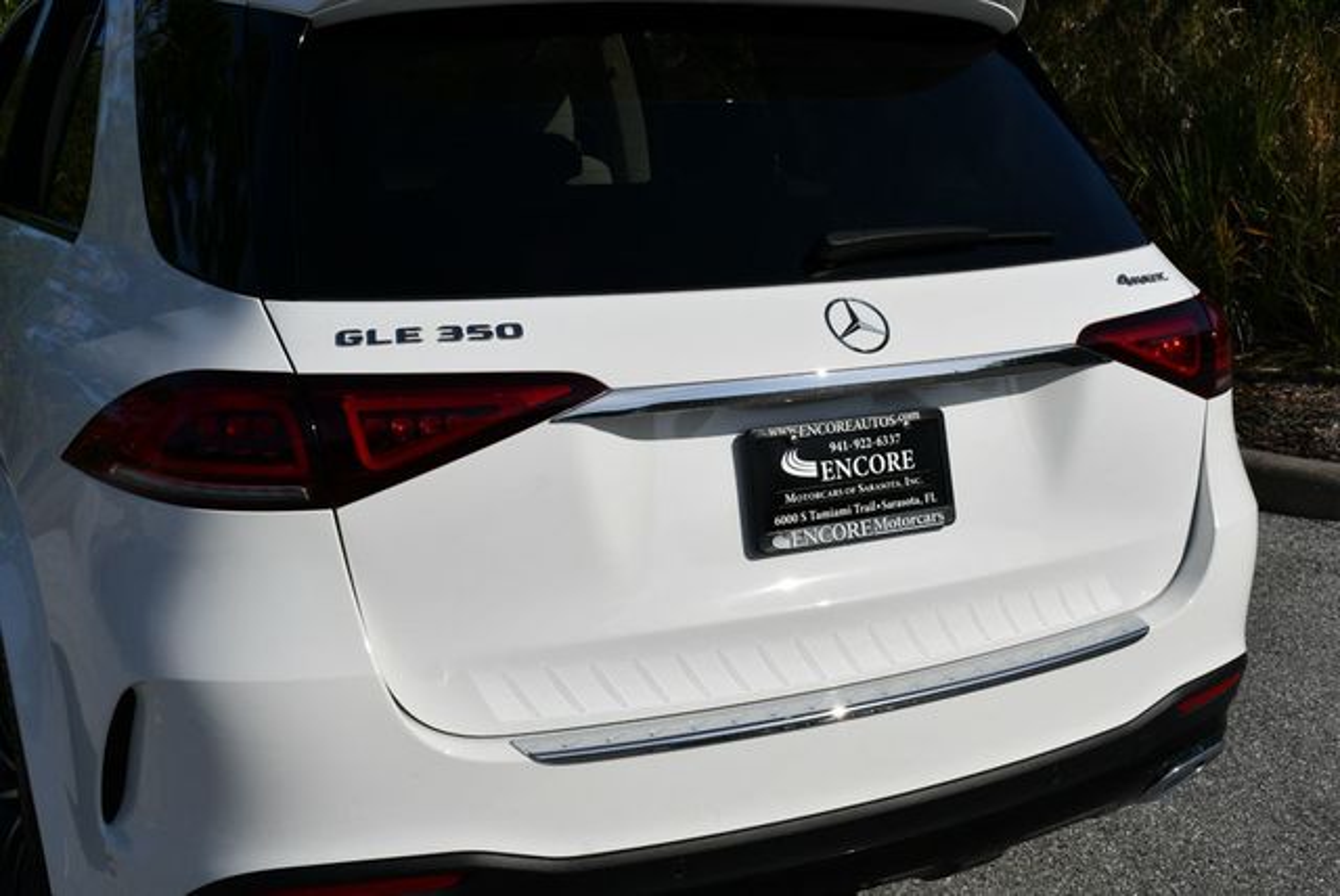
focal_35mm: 44
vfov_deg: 30.6
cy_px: 448
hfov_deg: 44.5
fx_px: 1639
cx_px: 670
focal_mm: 22
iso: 100
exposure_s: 1/500
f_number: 11
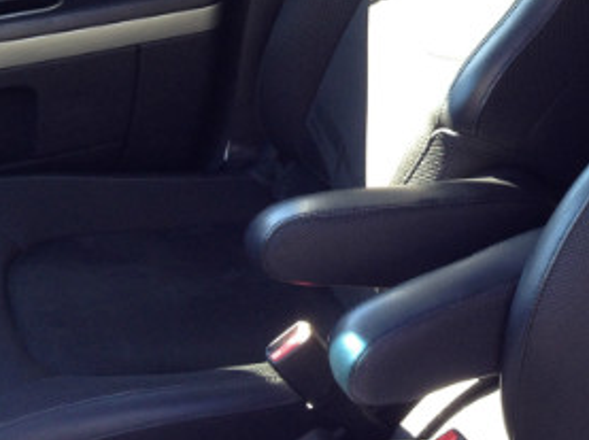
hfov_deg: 22.9
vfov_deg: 17.9
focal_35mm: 81
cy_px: 38
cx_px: 623
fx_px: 1376
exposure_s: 1/60
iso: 64
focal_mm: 4.28
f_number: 2.4
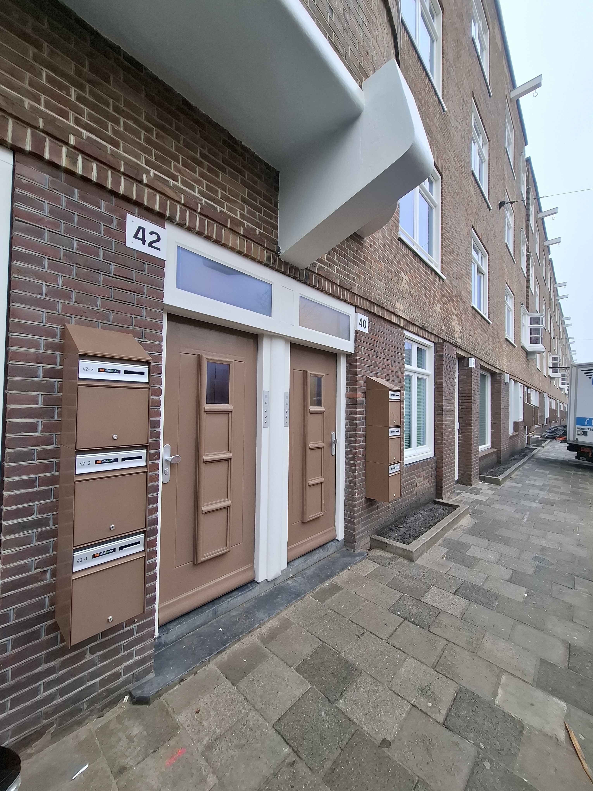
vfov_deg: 106.2
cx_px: 296
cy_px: 396
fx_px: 297
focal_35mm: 13
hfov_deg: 89.9
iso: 40
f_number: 2.2
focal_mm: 1.74
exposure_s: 1/50
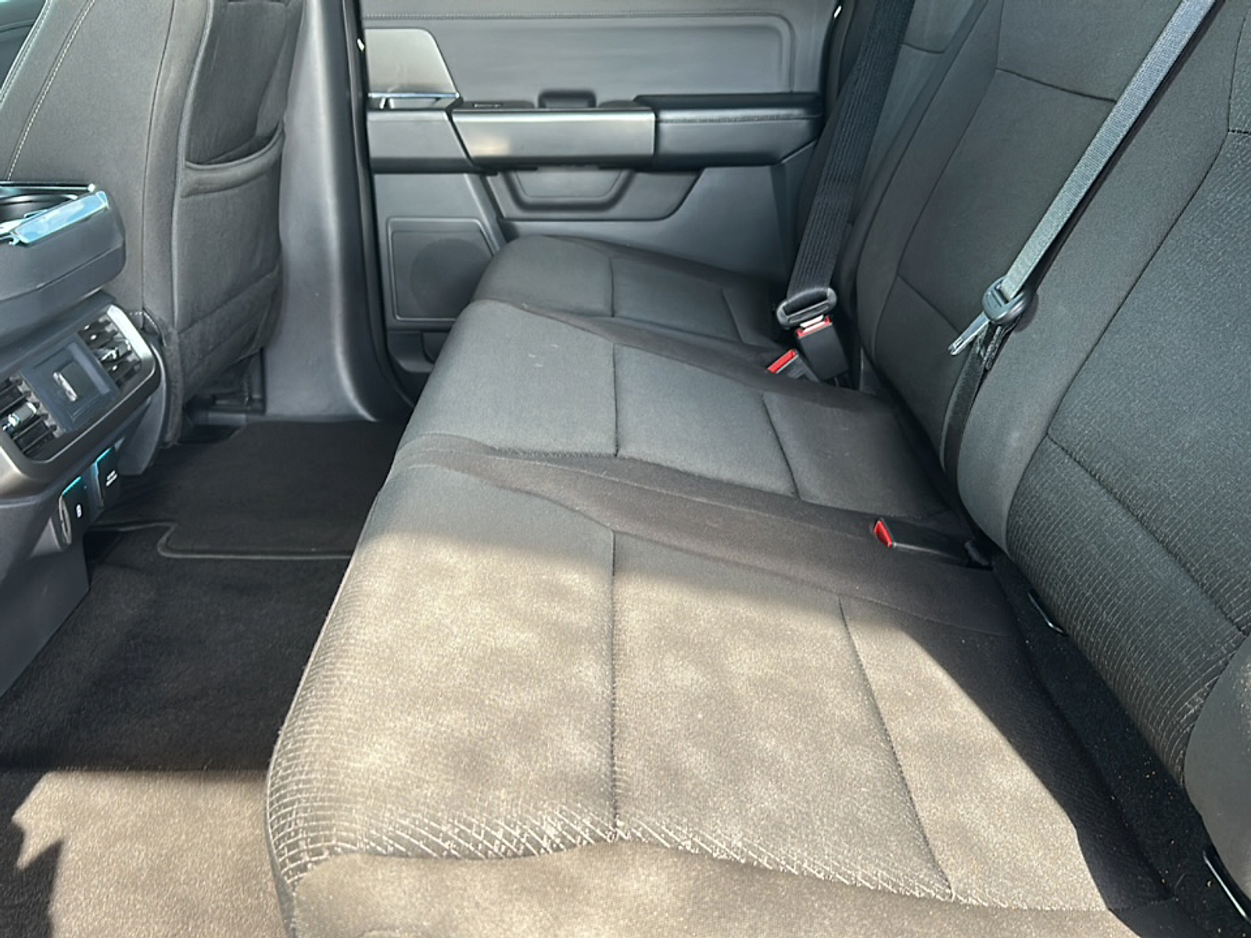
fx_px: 903
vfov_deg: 54.9
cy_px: 469
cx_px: 626
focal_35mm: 25
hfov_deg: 69.4
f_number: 1.78
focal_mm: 6.86
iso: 250
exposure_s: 1/40
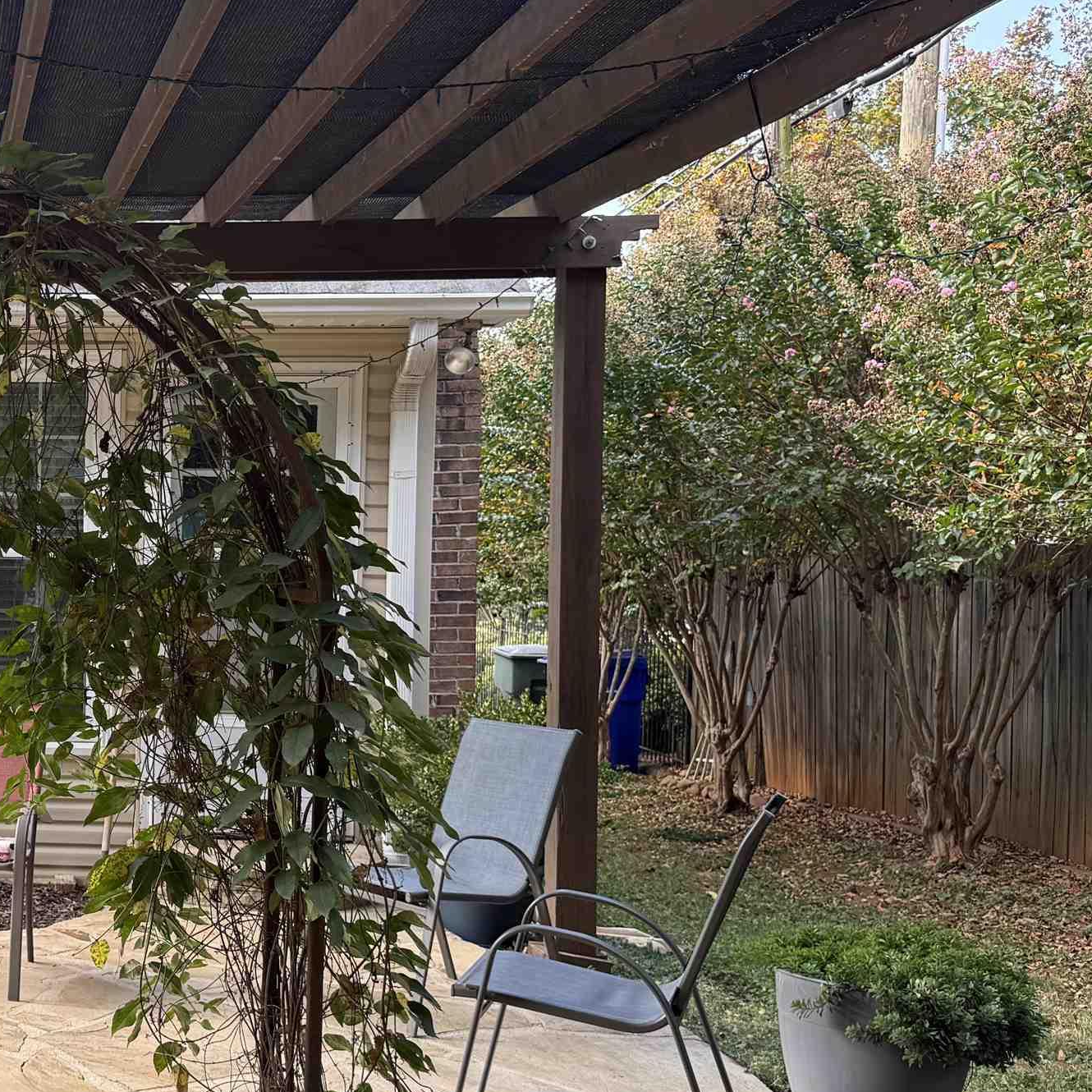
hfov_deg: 31.3
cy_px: 591
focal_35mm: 49
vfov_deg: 34.7
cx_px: -76
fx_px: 1749
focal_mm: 6.76
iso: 80
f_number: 1.78
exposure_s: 1/467
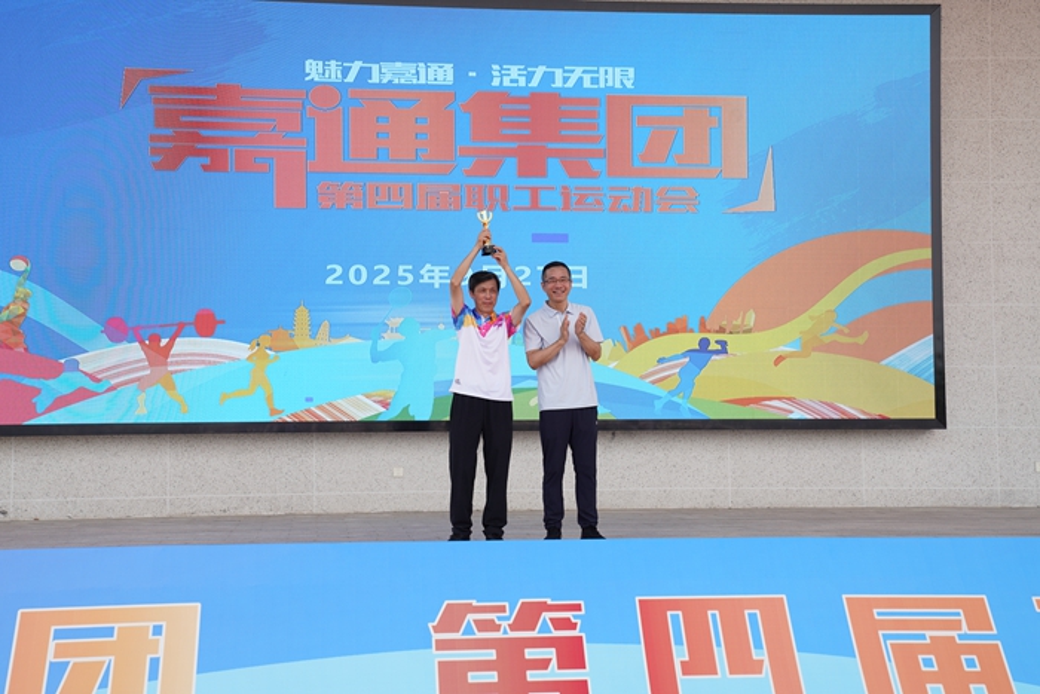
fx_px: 1531
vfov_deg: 25.5
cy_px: 347
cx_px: 520
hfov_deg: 37.5
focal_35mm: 53
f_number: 6.3
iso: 160
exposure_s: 1/200
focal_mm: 53
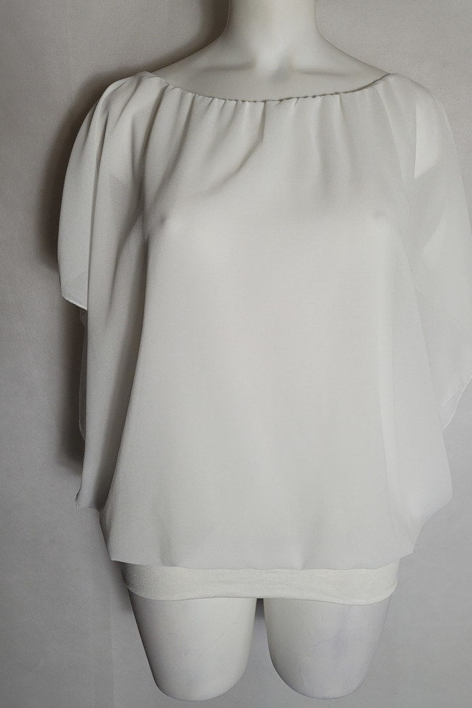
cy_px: 331
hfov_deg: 43.6
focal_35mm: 30
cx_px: 255
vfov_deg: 61.9
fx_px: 590
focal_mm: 5.4
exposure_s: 1/100
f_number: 1.8
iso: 160
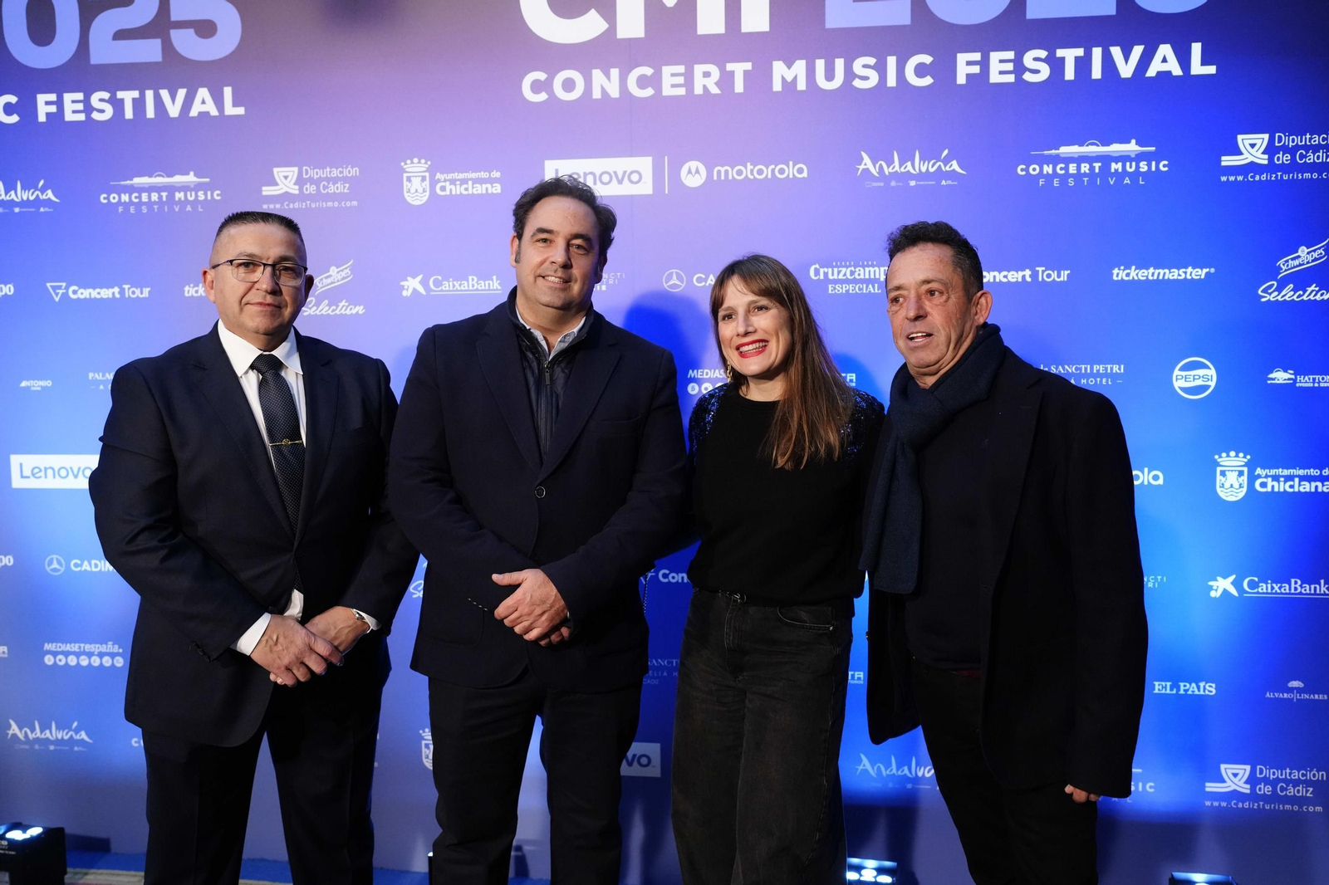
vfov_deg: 37.8
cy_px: 442
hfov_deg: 54.4
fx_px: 1292
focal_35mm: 35
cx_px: 664
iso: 3200
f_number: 3.5
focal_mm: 35
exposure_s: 1/100
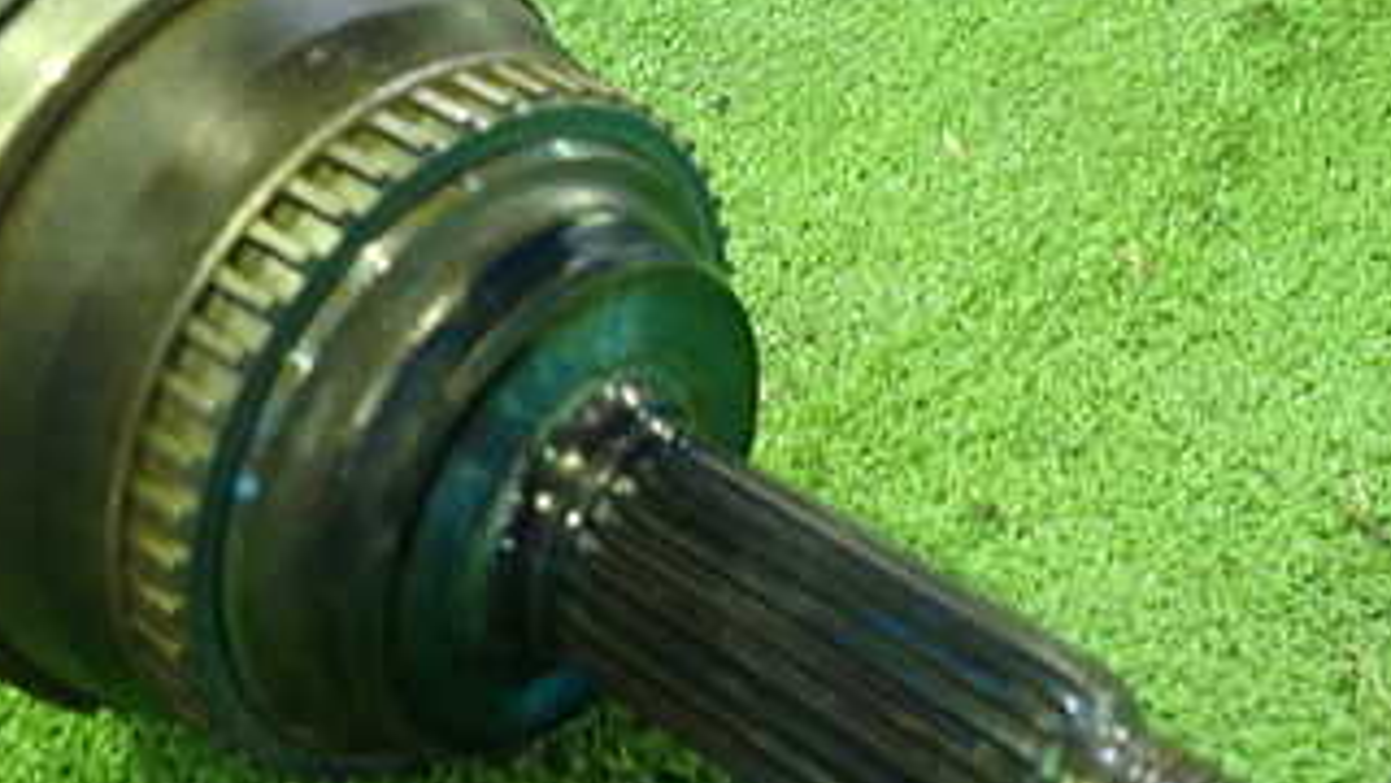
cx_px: 748
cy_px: 613
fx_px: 1881
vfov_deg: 23.2
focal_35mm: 51
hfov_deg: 40.6
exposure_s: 1/30
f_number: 2
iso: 640
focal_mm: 4.5
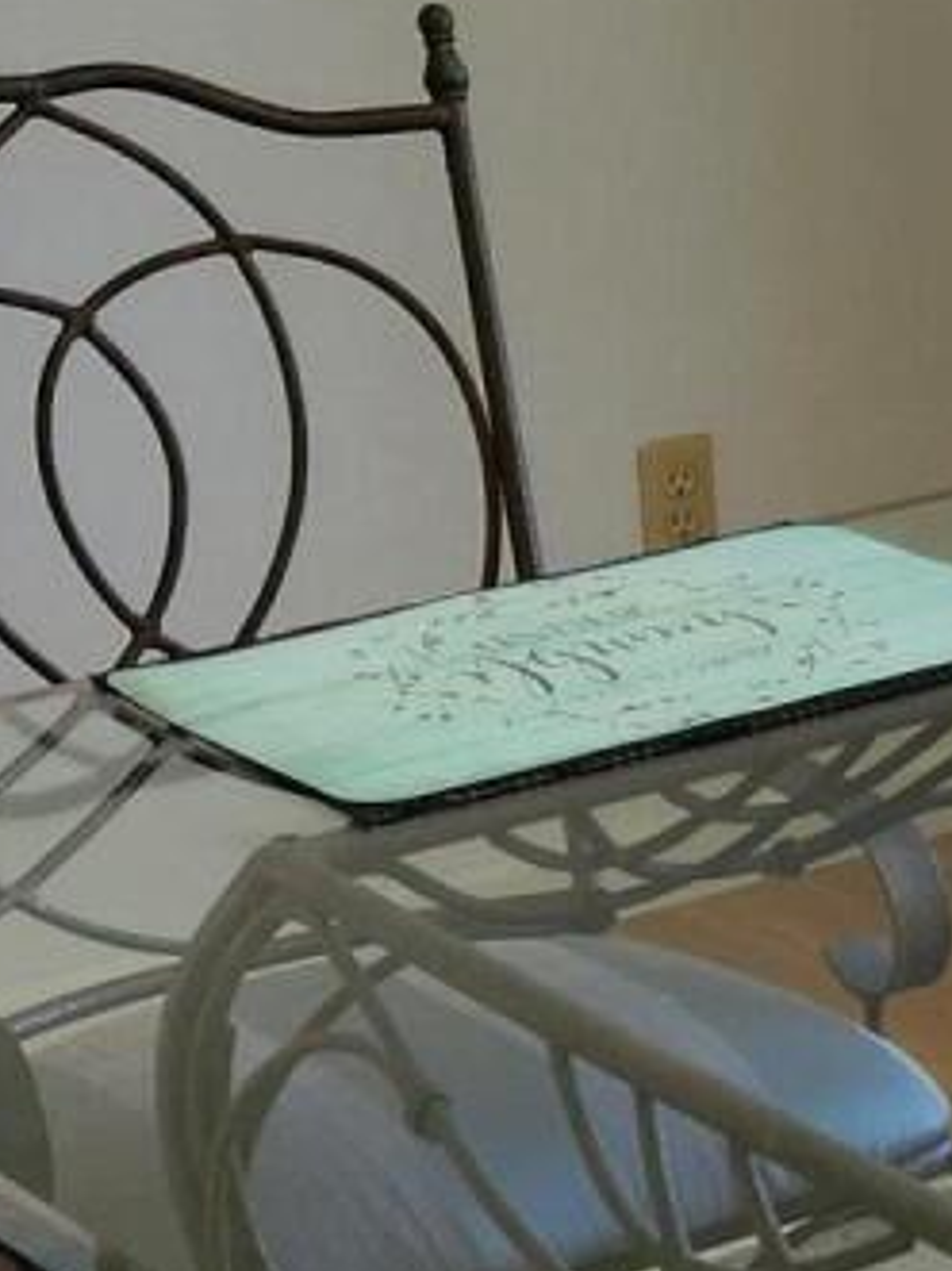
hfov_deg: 9.8
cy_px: 588
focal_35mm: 139
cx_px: 1973
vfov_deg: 14.2
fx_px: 5100
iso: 40
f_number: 1.8
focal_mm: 5.4
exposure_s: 1/180
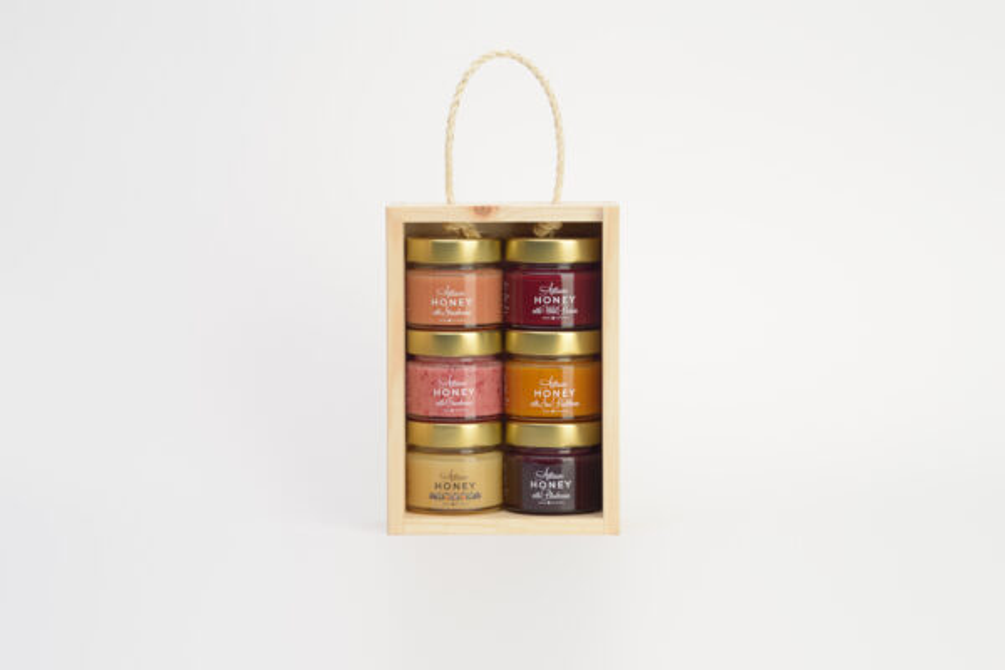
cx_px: 502
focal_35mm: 100
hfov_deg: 20.4
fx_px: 2791
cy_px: 335
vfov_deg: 13.7
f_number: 11
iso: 100
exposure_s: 1/125
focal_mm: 100
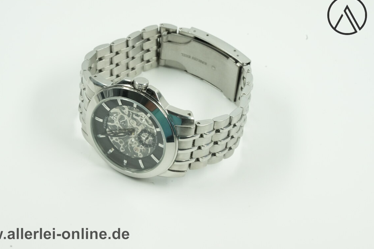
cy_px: 118
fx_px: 1060
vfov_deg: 13.4
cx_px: 174
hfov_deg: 20.0
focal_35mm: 102
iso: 2500
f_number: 16
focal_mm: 90
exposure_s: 1/40
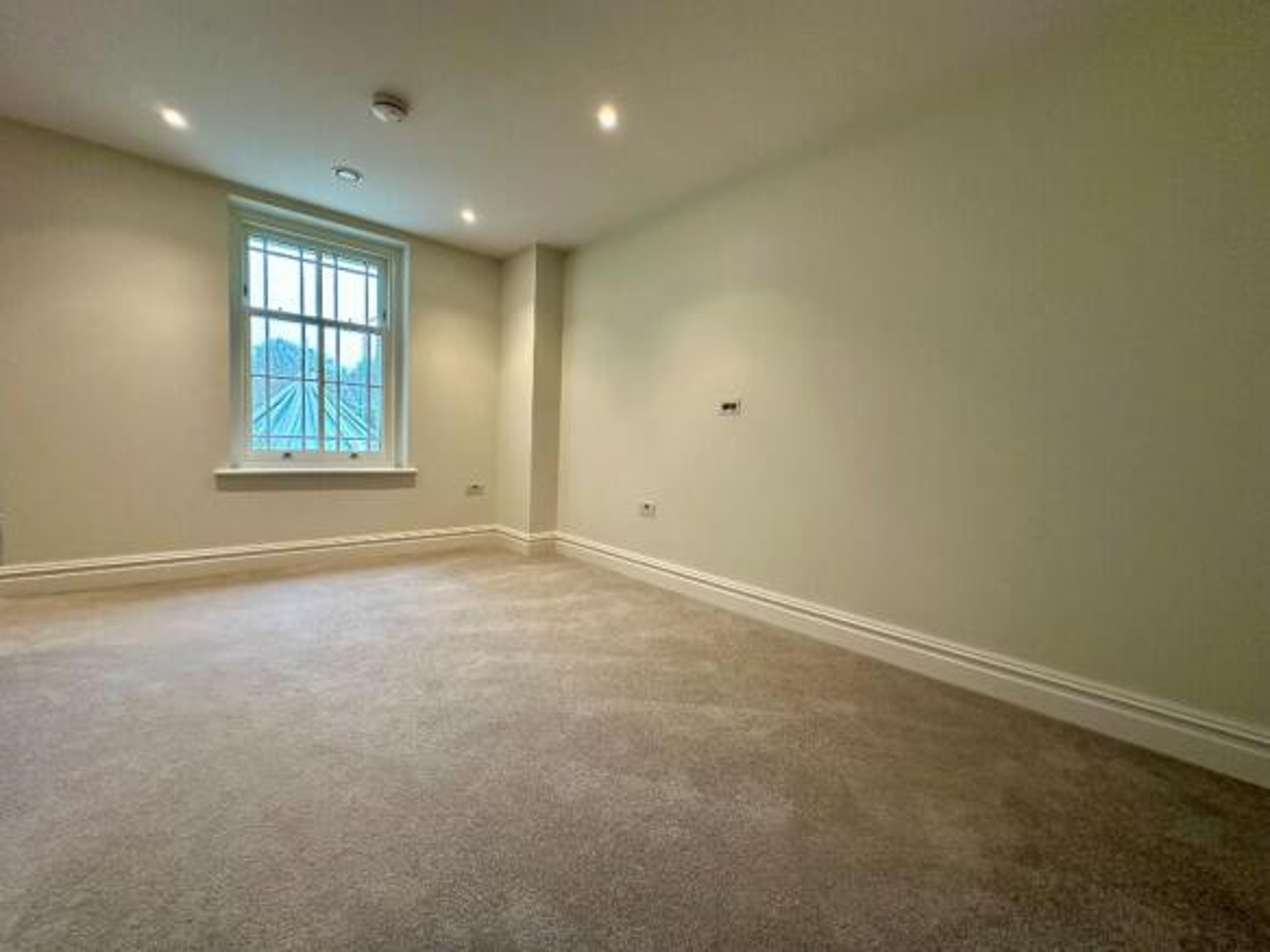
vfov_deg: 85.7
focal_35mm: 14
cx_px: 635
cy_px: 476
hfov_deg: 102.1
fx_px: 514
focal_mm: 2.22
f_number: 2.2
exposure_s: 1/100
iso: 250
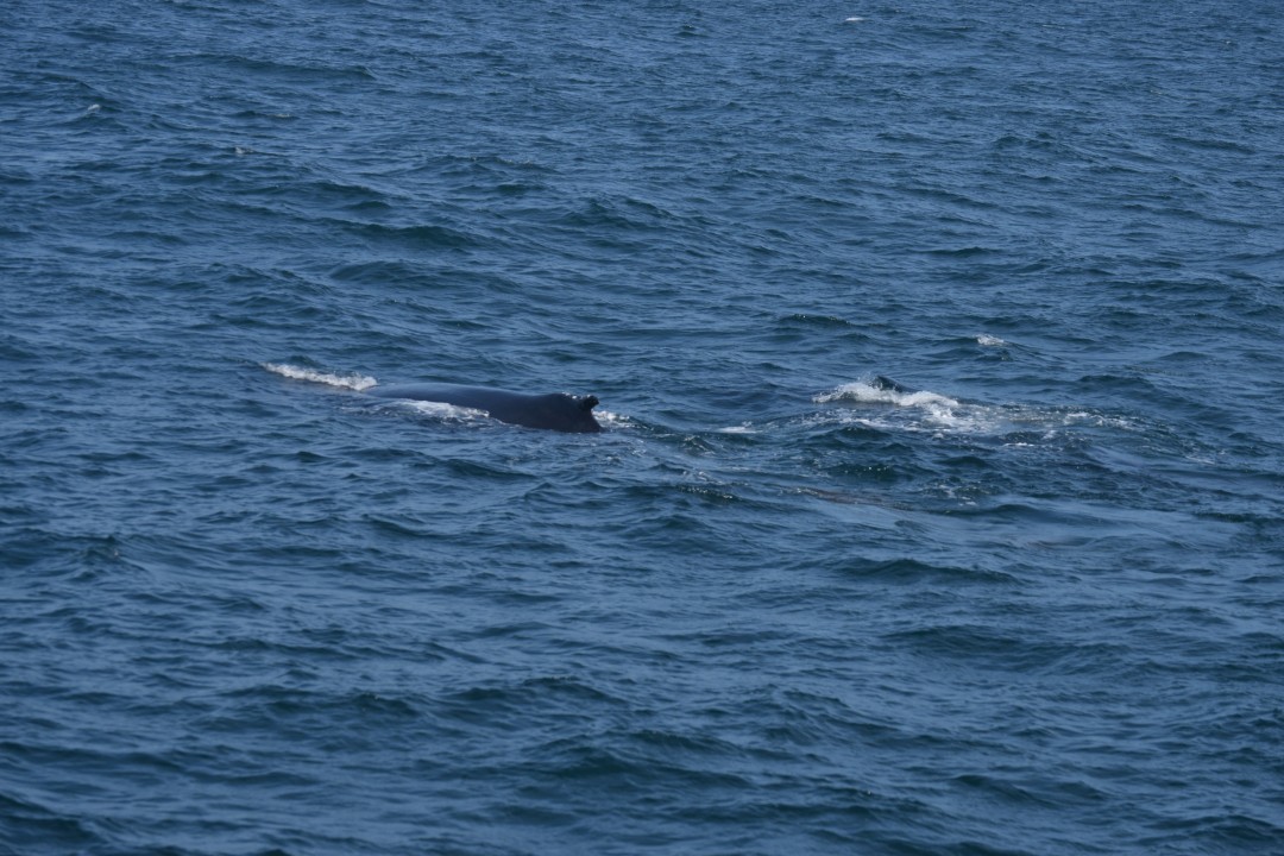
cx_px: 642
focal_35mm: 135
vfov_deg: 10.2
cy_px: 428
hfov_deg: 15.2
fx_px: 4815
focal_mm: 90
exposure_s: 1/1600
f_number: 5.6
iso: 200
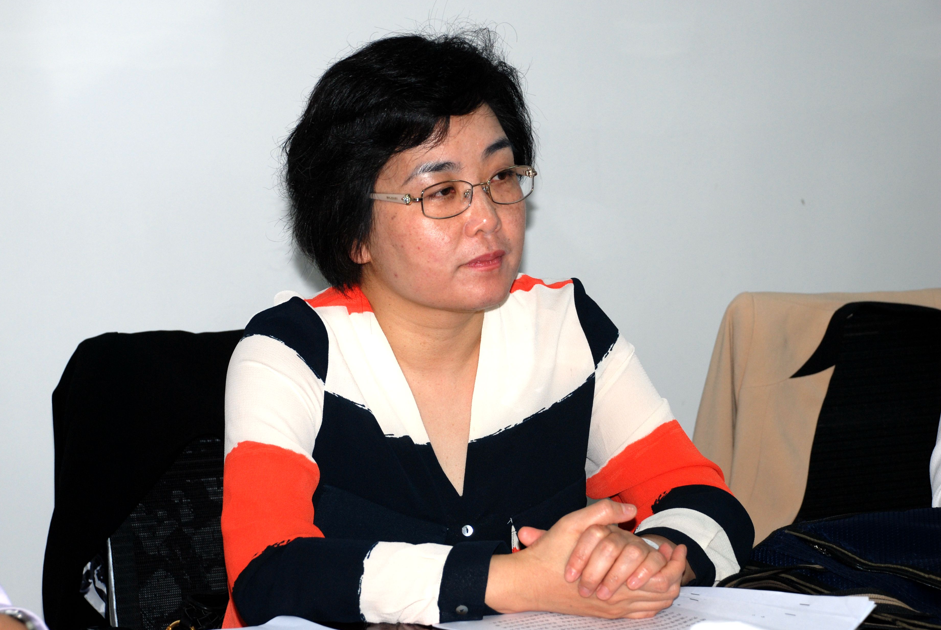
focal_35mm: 98
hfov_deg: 20.8
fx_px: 2565
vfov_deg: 14.0
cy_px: 310
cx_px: 446
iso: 200
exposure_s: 1/60
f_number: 5.3
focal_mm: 62
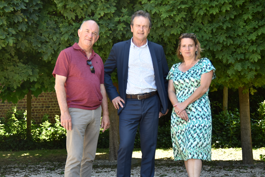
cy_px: 106
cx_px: 126
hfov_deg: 33.9
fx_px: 434
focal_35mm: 59
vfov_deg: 23.0
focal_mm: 26
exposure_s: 1/250
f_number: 2.8
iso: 125
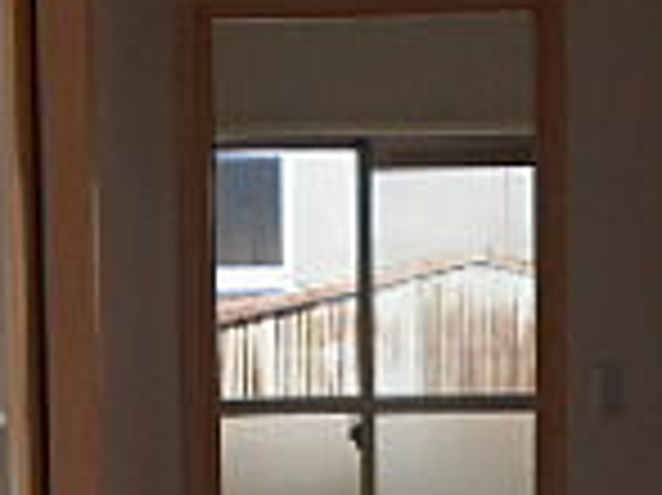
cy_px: 729
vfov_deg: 10.9
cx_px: 212
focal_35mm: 131
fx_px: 2503
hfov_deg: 15.0
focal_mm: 5.1
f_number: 3.4
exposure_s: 1/40
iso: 80
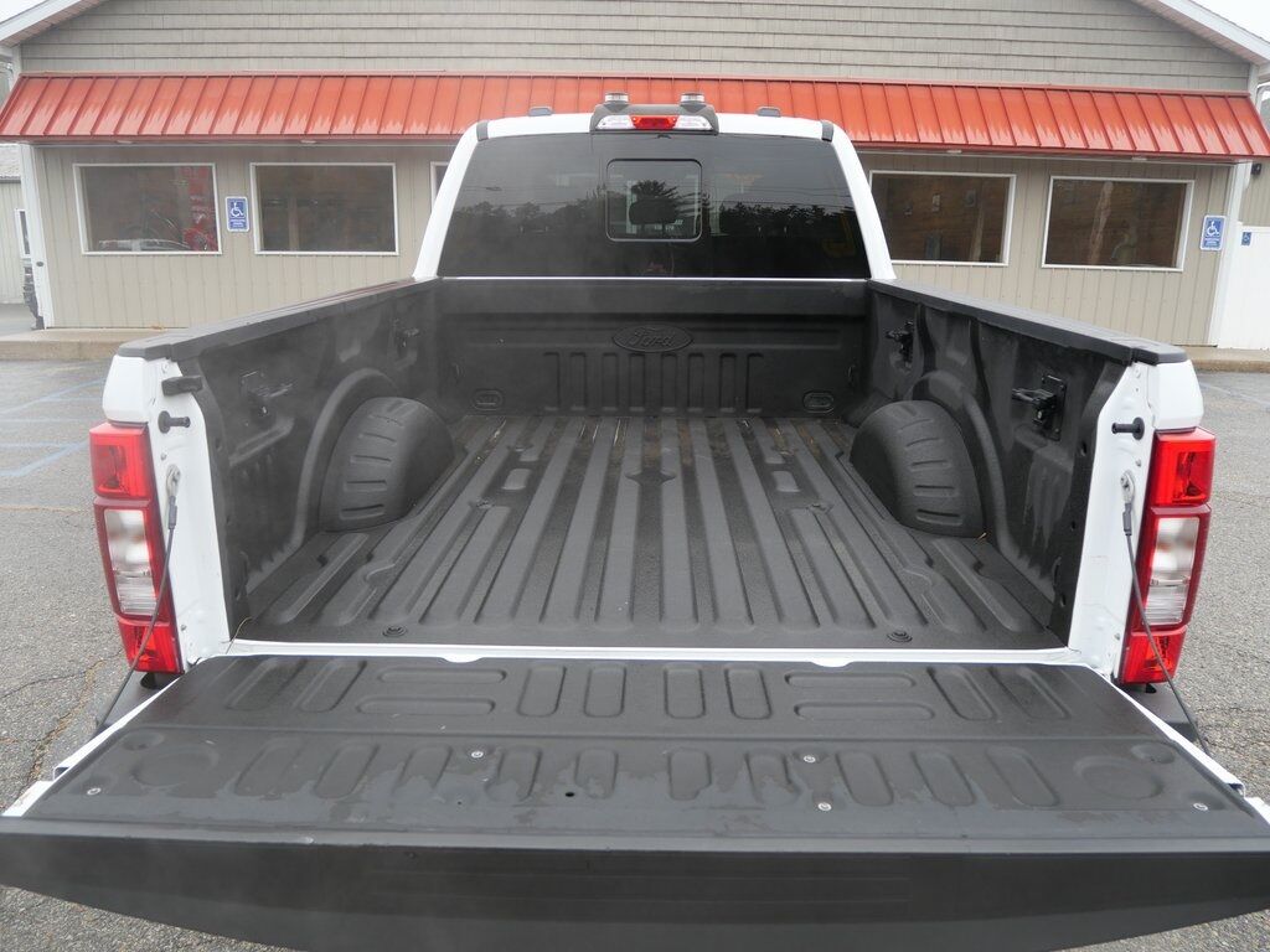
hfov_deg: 71.6
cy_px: 476
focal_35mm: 24
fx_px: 881
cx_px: 635
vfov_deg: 56.8
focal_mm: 12
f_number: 3.5
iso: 200
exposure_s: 1/100
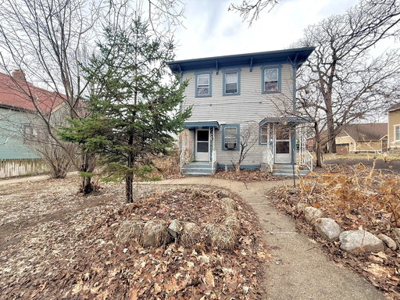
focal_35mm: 14
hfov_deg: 102.1
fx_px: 162
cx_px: 200
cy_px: 150
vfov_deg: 85.7
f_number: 2.2
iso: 64
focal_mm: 2.22
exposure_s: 1/105
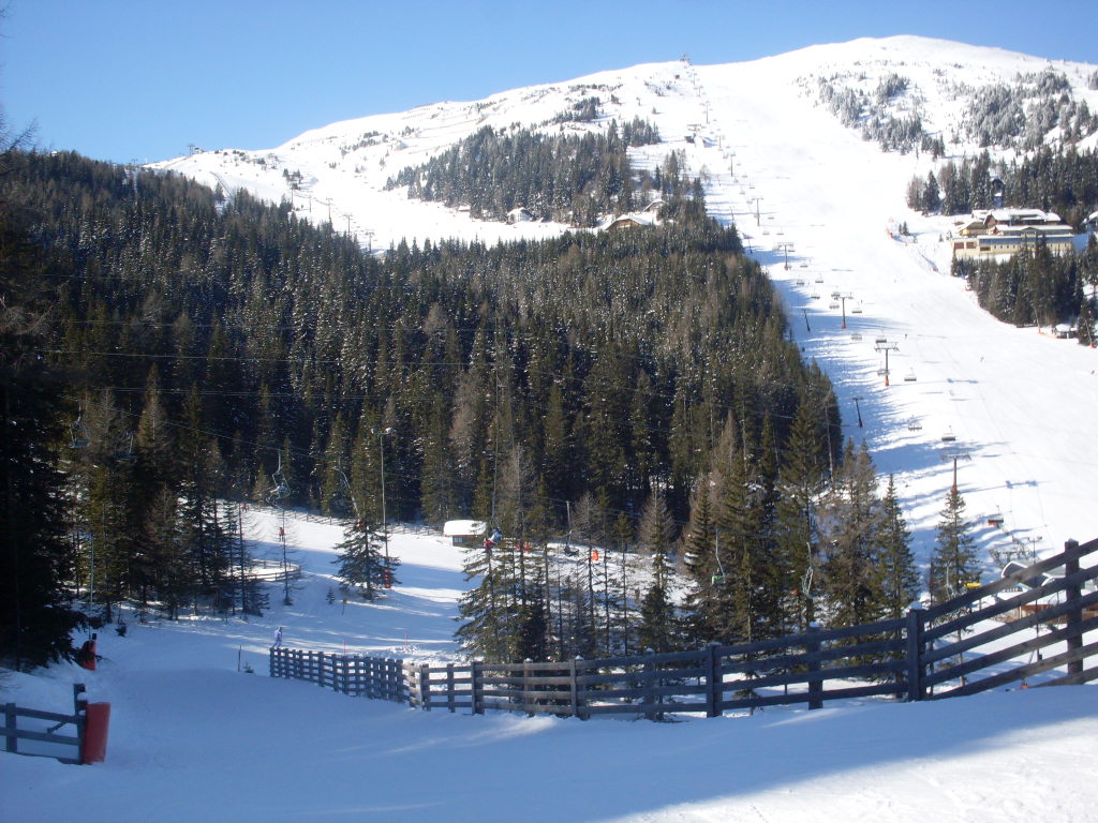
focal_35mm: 38
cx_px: 549
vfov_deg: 37.7
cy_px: 412
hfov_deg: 49.0
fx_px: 1205
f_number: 8.4
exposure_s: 1/180
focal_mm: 6.3
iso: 80
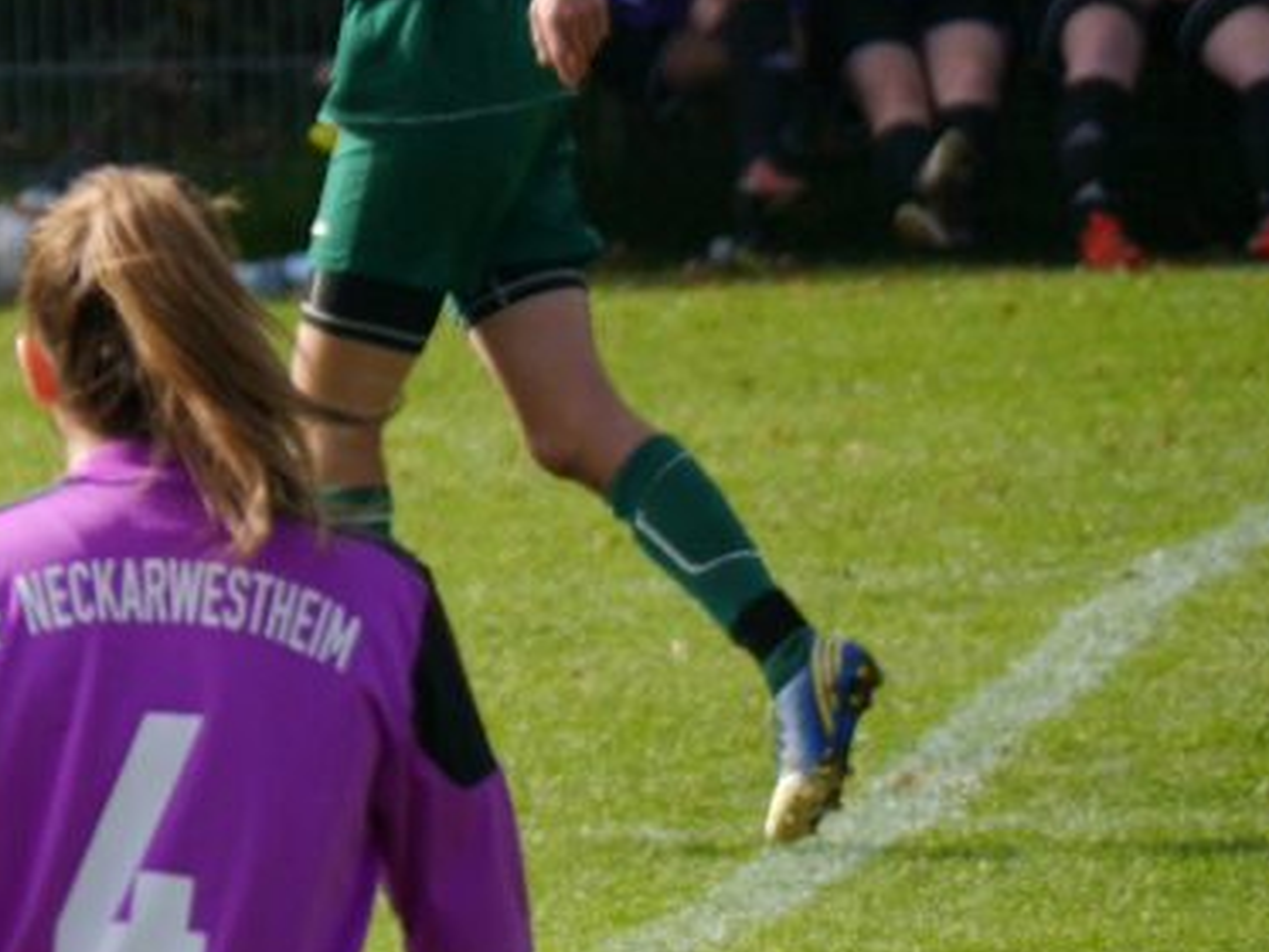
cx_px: -150
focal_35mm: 911
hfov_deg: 2.2
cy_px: 558
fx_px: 33407
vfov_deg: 1.6
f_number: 5.3
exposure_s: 1/640
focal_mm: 166
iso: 160
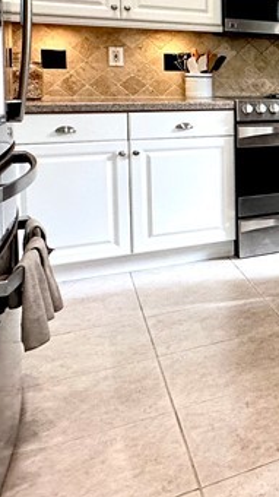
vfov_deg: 43.0
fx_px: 606
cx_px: 571
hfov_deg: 17.6
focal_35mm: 46
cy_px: 117
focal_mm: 2.22
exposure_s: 1/120
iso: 160
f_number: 2.2
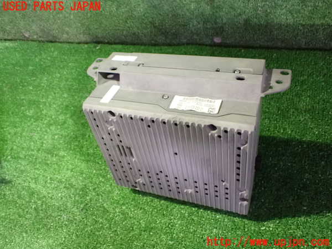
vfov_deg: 46.8
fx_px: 288
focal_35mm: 30
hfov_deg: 60.0
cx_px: 166
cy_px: 124
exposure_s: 1/30
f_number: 2.3
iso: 1600
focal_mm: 5.4
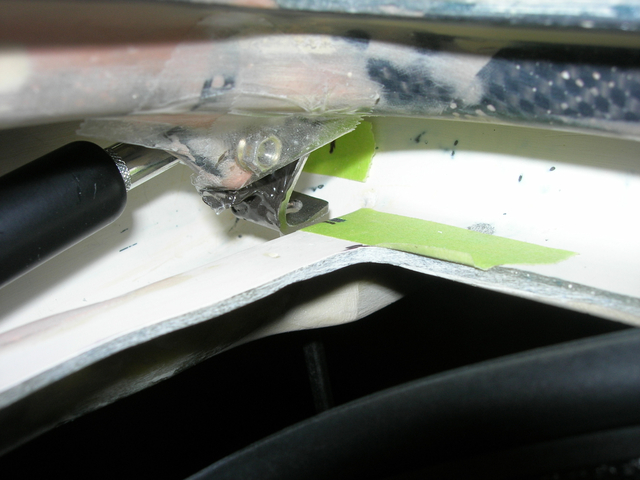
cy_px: 240
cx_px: 320
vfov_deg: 37.7
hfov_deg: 49.0
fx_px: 703
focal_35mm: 38
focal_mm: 7.8
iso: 64
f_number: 4.8
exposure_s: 1/60.1
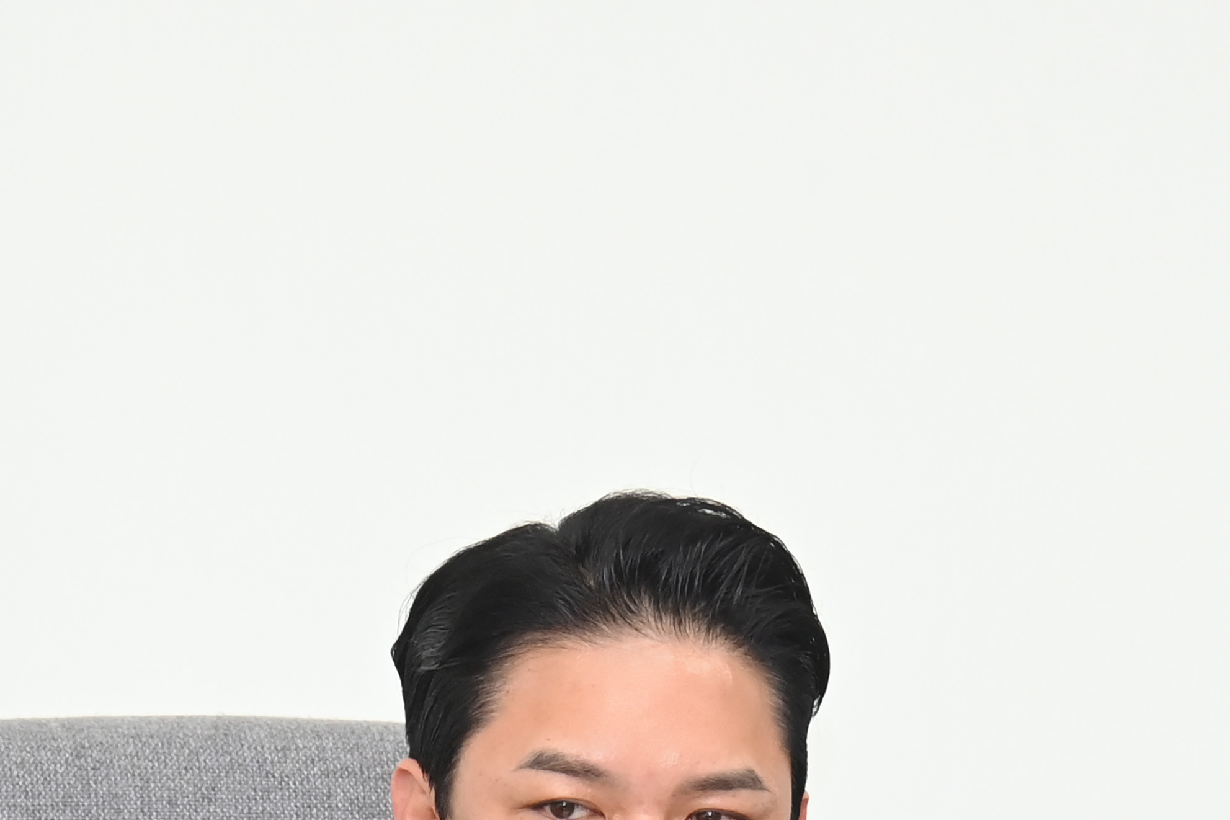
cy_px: 1045
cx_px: 620
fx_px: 11513
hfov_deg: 6.1
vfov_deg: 4.1
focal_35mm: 337
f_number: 6.3
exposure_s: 1/250
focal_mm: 120
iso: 2500
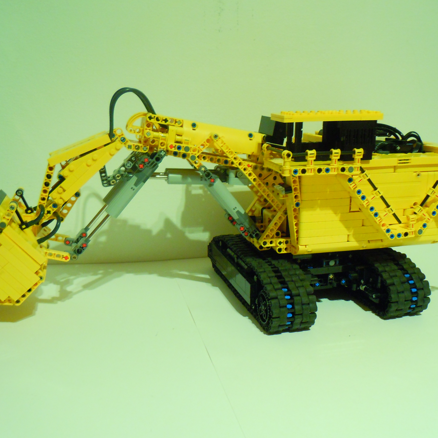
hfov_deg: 46.0
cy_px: 220
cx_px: 210
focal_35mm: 36
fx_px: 515
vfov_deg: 46.0
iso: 400
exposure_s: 1/6
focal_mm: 5.4
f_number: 3.5
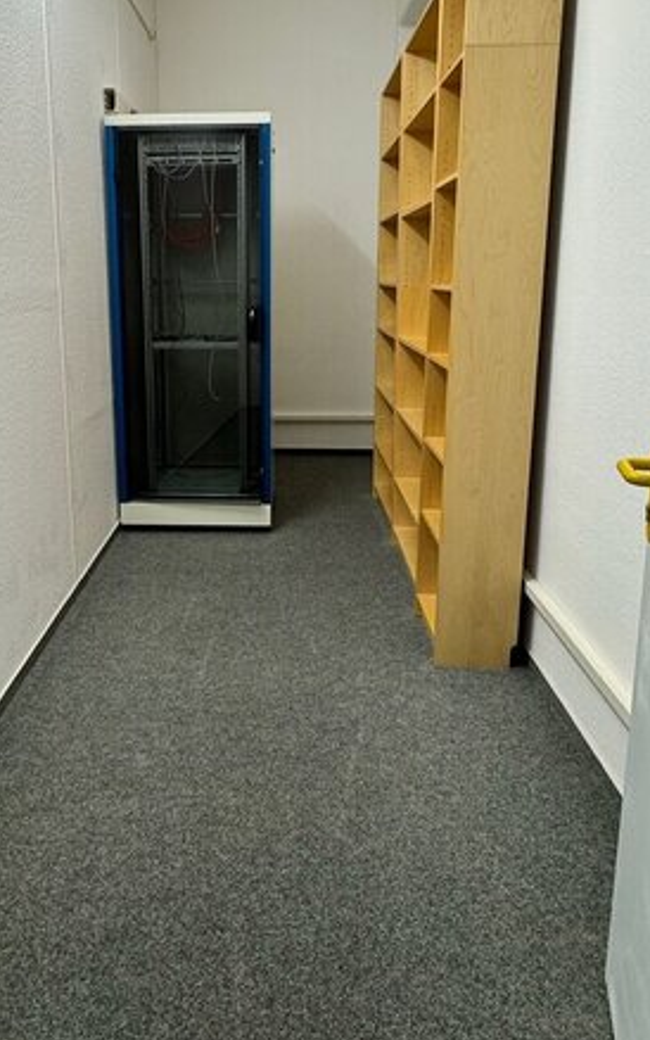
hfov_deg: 47.3
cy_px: 411
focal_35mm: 26
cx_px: 256
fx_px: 736
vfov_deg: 69.6
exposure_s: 1/50
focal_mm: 2.22
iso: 200
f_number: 2.2
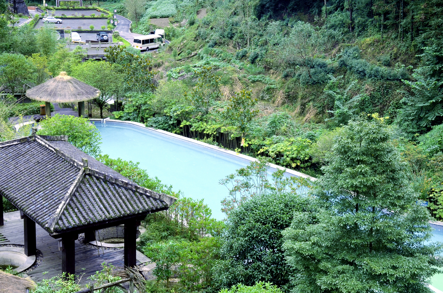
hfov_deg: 32.0
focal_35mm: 63
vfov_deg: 21.5
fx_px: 774
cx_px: 222
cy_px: 146
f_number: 6.3
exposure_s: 1/160
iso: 400
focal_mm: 42
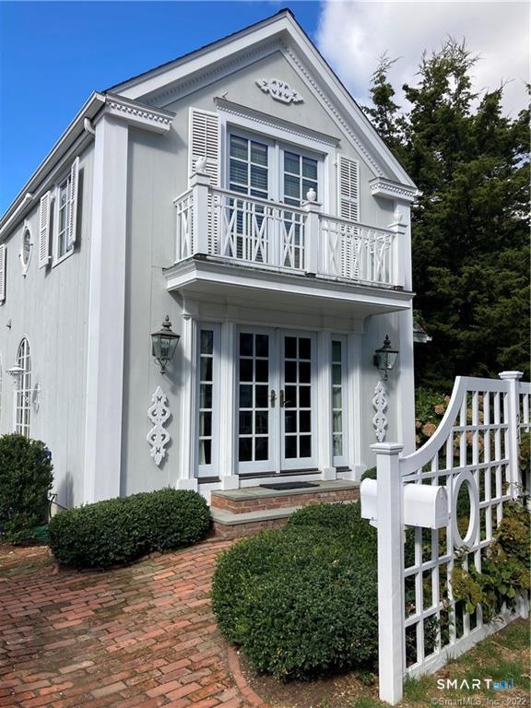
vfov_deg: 63.4
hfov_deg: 49.7
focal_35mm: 28
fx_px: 573
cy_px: 354
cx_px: 266
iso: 20
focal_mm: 3.99
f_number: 1.8
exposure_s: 1/1621
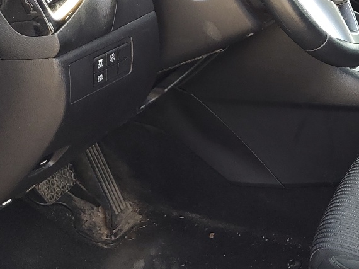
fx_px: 757
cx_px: 443
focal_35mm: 73
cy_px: 126
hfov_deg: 24.0
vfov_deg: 20.1
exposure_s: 1/156
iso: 50
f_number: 1.5
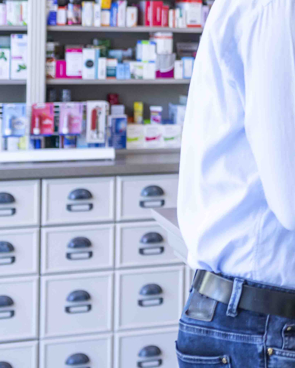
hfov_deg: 11.9
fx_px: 1287
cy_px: 39
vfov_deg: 16.1
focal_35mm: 118
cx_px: 557
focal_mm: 35
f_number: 2.5
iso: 320
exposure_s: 1/160
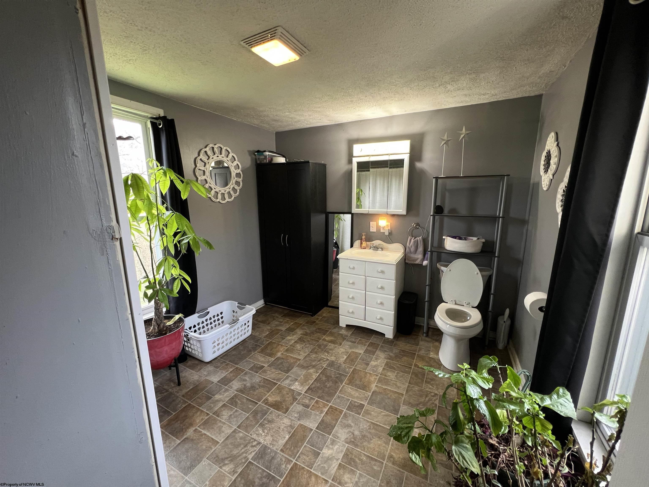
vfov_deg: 89.9
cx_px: 324
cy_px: 244
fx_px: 244
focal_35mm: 13
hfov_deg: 106.2
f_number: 1.8
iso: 160
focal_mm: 1.57
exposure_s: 1/60
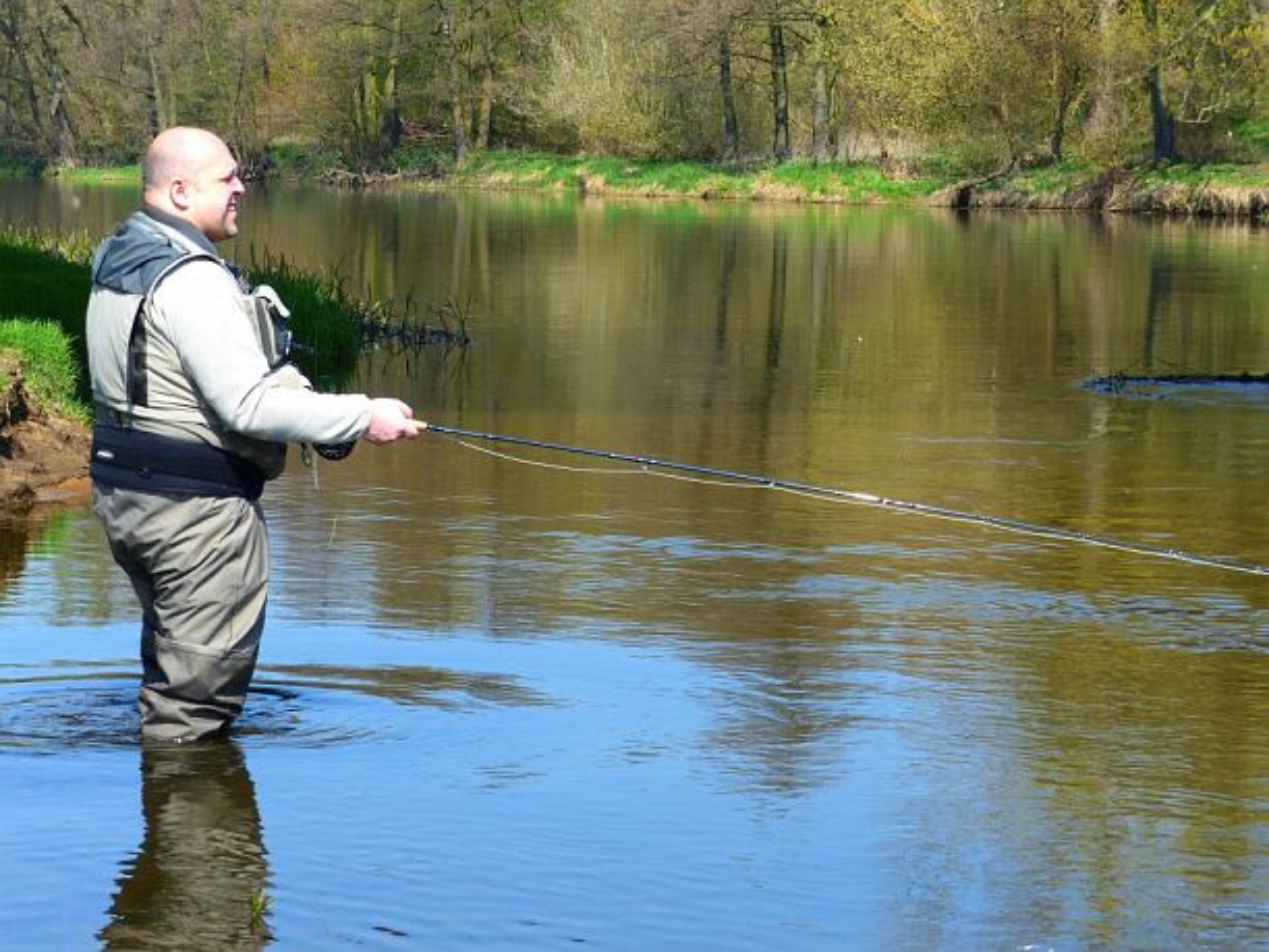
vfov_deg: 13.8
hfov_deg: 18.4
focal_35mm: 107
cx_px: 634
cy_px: 476
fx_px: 3923
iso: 100
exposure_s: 1/400
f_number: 4
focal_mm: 19.2
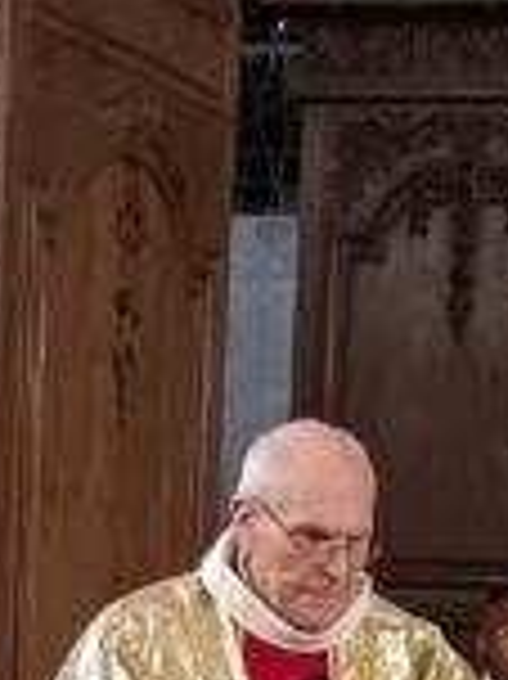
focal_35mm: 183
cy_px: 1067
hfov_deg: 8.1
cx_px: 432
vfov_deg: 10.4
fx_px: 3586
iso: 1060
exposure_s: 1/25
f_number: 1.9
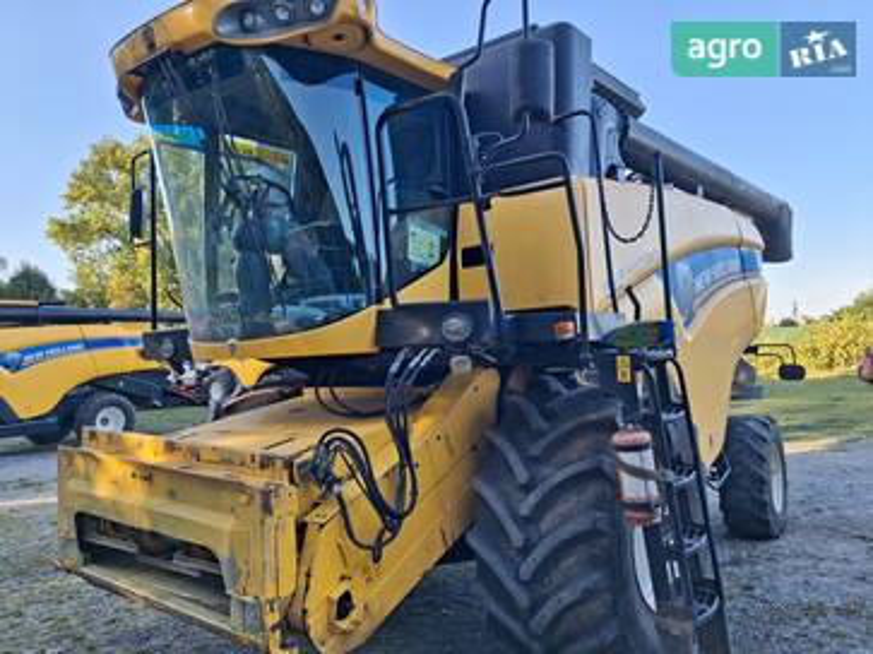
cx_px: 436
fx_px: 681
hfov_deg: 65.3
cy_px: 327
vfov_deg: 51.3
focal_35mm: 27
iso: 20
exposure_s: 1/101
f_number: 1.8
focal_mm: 4
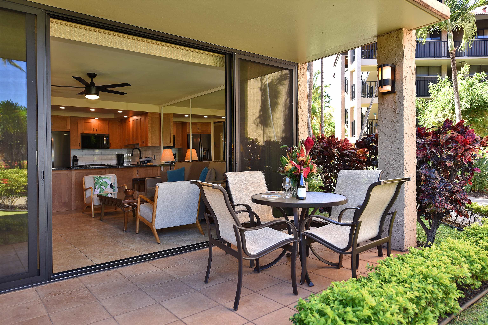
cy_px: 162
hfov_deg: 73.7
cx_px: 244
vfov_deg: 53.2
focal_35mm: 24
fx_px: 325
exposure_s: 1/60
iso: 50
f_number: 3.2
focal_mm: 24
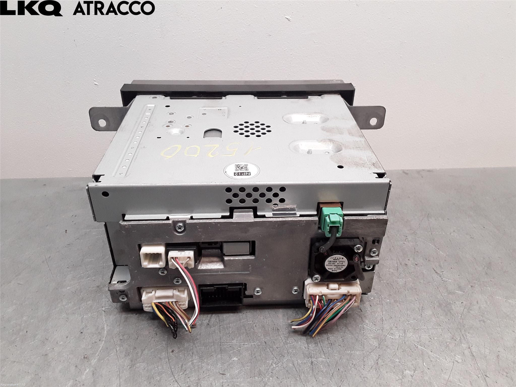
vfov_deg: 49.7
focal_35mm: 28
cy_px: 194
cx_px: 258
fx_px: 417
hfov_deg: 63.4
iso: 100
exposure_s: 1/107
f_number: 1.9
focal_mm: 2.91
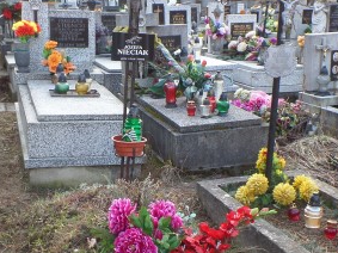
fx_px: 508
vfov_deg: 27.7
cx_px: 164
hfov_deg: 36.8
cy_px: 187
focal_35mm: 52
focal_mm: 4.1
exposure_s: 1/60
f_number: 3.5
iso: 100
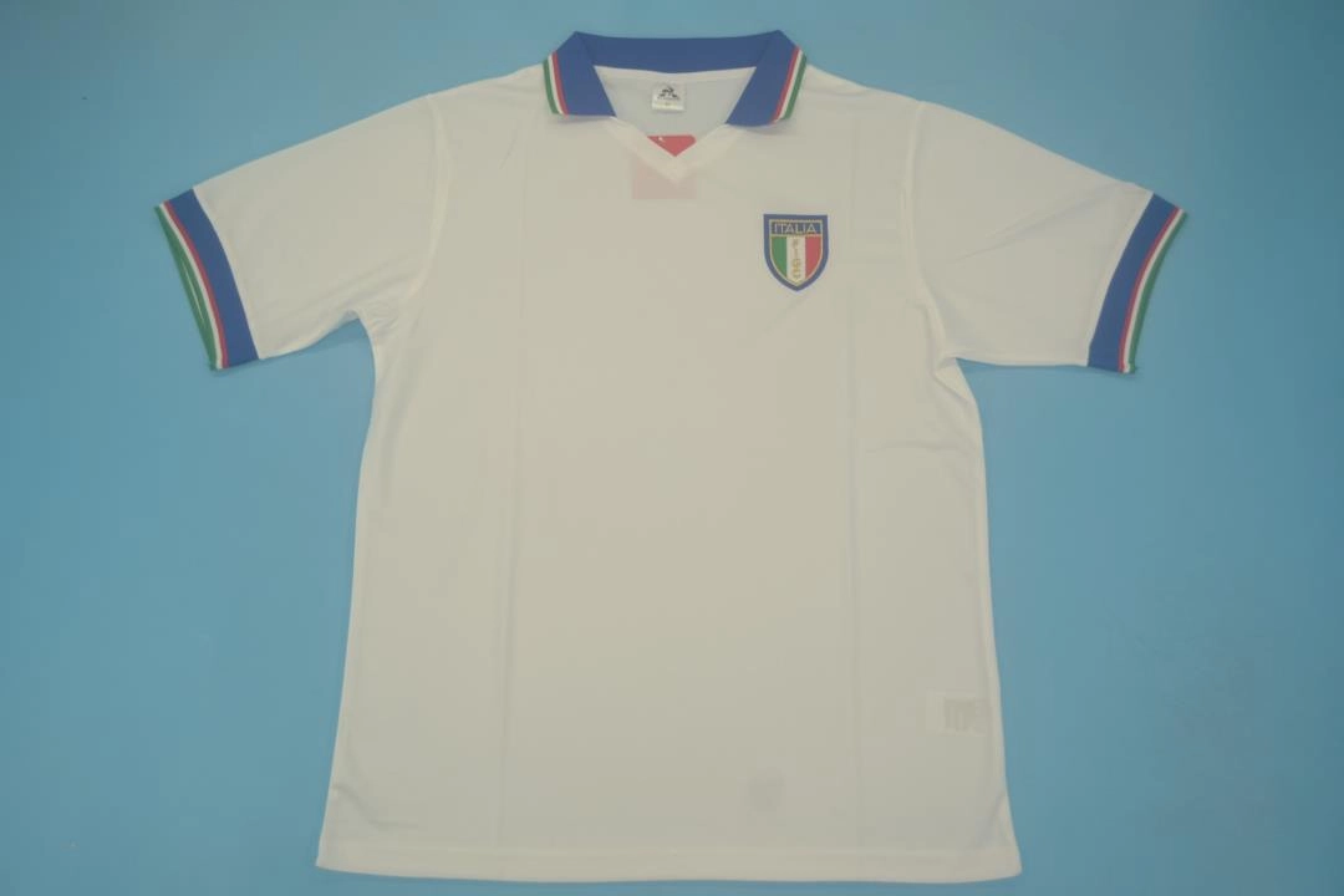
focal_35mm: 36
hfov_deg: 53.1
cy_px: 448
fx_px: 1344
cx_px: 672
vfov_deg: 36.9
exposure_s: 1/200
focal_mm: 24
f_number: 4
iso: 200
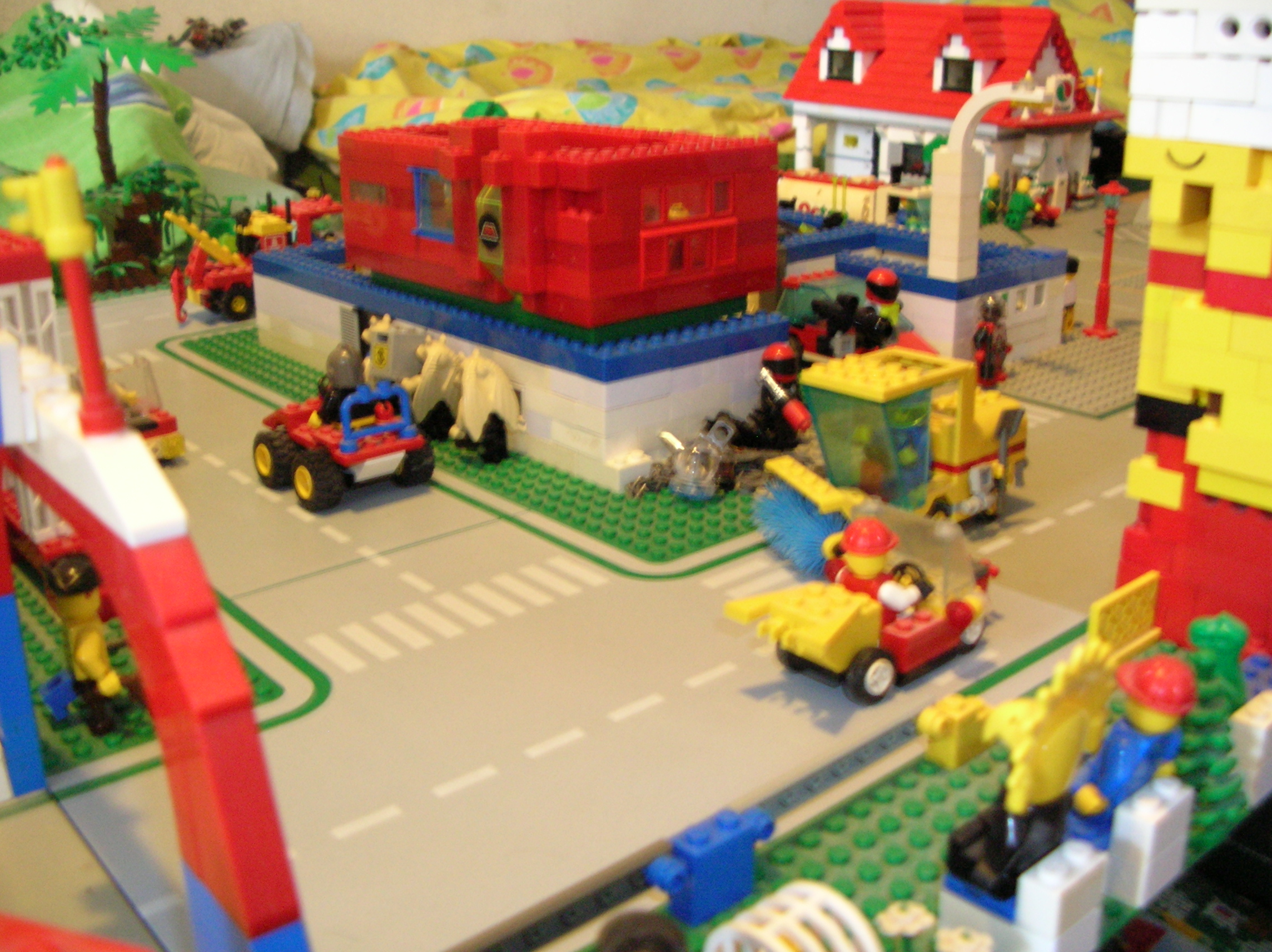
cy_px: 476
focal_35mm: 35
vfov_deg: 40.6
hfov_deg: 52.7
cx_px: 636
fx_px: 1285
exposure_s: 1/3.5
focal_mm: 5.8
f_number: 2.8
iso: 200
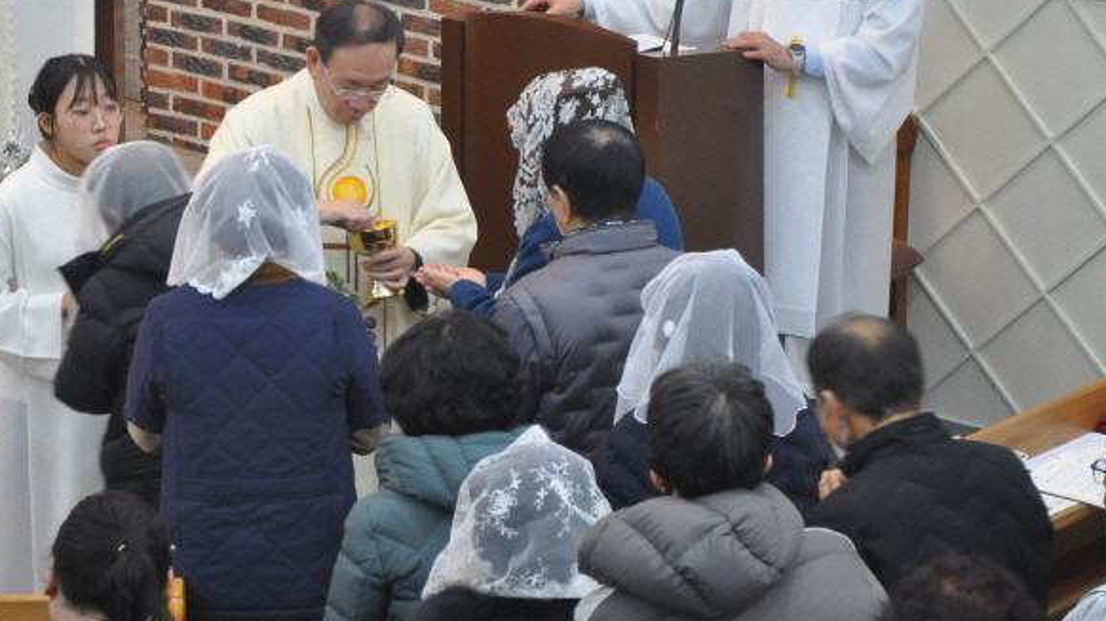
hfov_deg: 14.2
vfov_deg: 8.0
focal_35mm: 151
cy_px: 191
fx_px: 4427
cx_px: 397
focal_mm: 70
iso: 1100
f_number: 5.3
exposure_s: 1/30
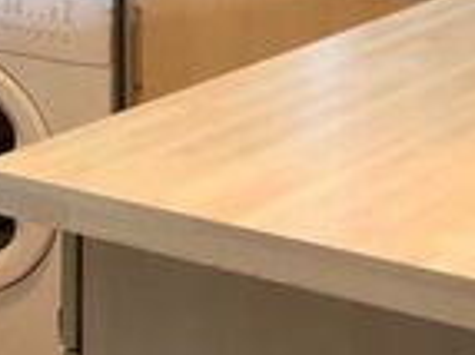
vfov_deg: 10.3
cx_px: -166
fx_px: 1878
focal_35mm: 137
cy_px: -234
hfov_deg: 13.8
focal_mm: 3.99
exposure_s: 1/17
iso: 50
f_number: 1.8
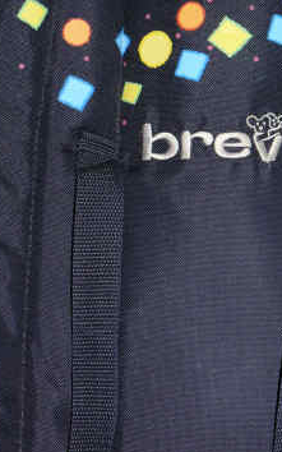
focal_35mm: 88
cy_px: 138
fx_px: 1083
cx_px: 207
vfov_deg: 23.4
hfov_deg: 14.8
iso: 100
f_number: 4
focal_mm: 8.1
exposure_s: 1/30
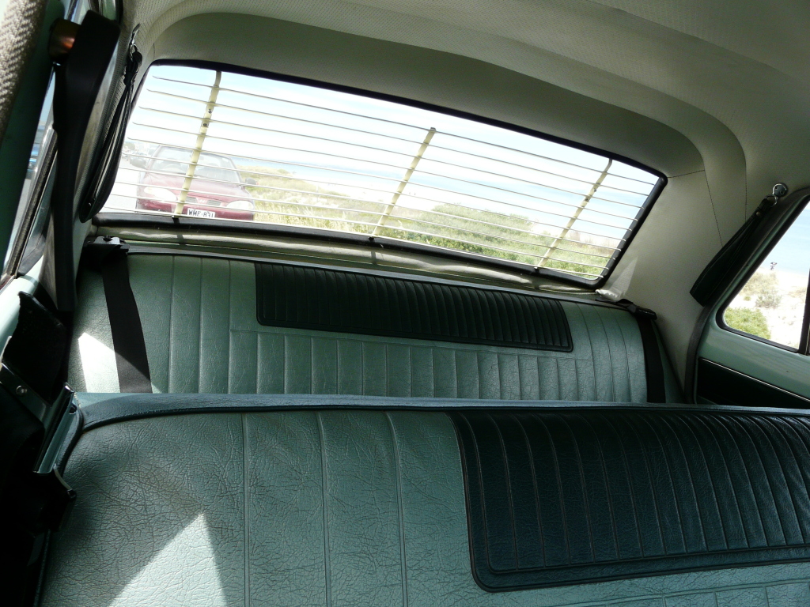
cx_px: 405
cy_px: 304
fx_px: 655
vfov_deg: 49.7
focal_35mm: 28
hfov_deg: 63.4
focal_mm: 4.6
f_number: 5
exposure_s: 1/250
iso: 100
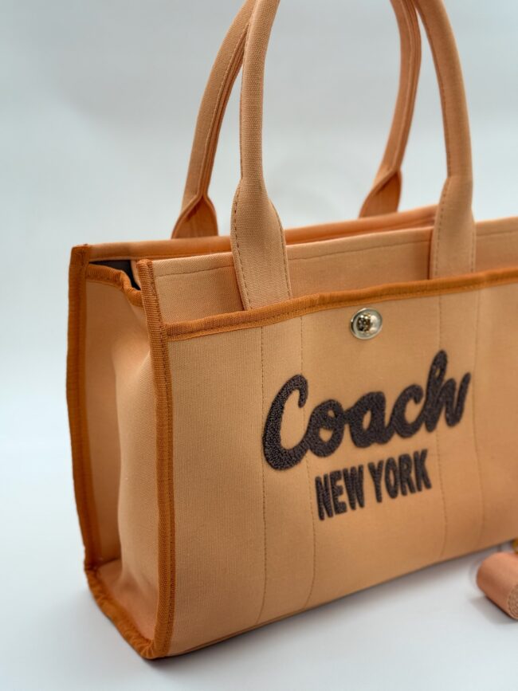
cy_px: 346
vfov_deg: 39.7
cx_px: 259
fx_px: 958
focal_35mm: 48
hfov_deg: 30.3
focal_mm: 6.76
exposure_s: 1/778
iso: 80
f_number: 1.78
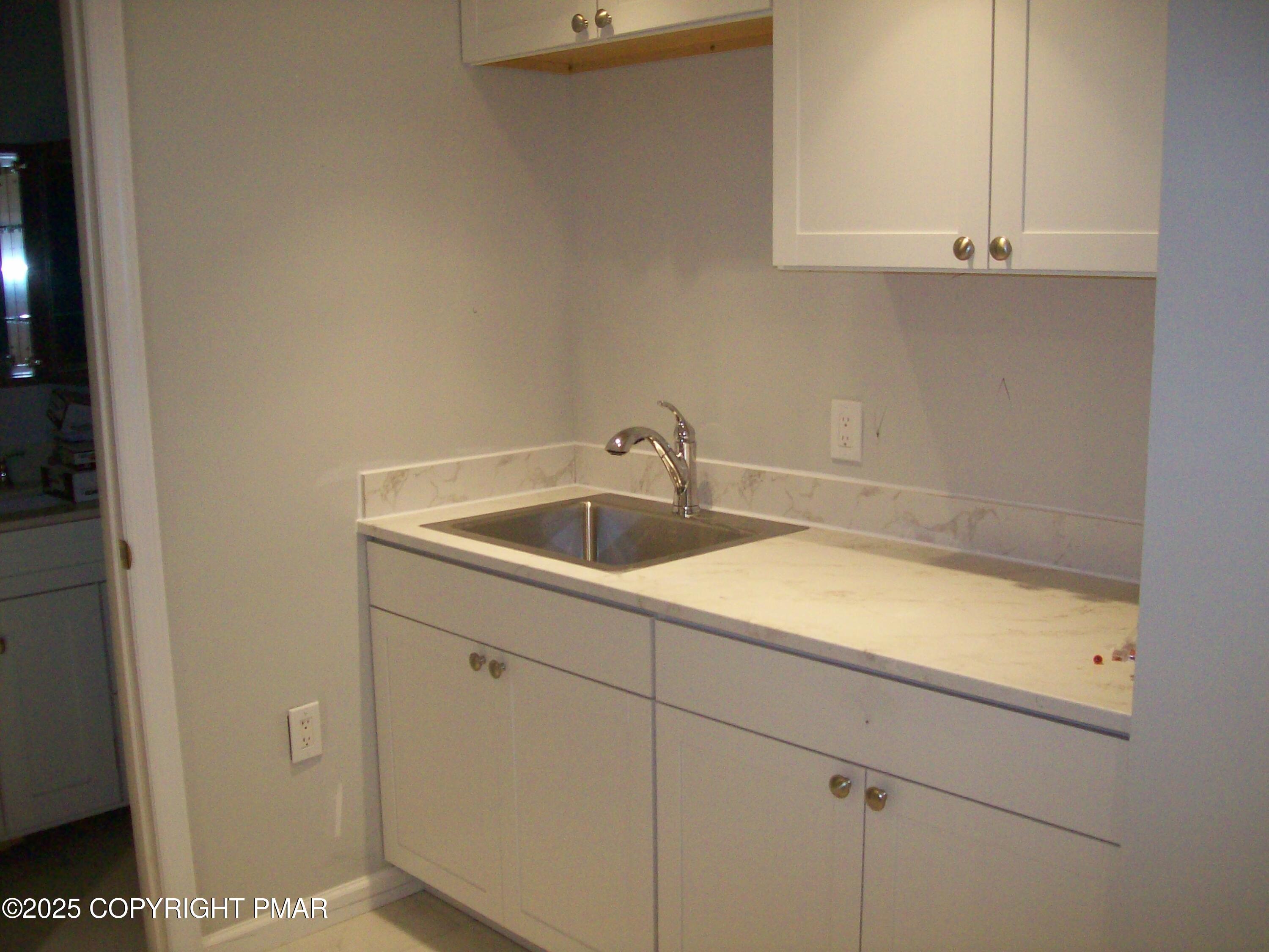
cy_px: 476
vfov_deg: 39.7
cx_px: 634
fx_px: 1320
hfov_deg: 51.4
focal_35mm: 36
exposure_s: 1/64
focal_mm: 6
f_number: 2.7
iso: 200
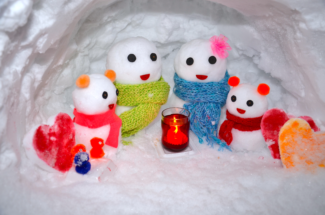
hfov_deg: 57.3
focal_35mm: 33
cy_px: 108
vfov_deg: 39.8
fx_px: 297
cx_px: 162
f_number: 4
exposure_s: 1/60
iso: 200
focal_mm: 22
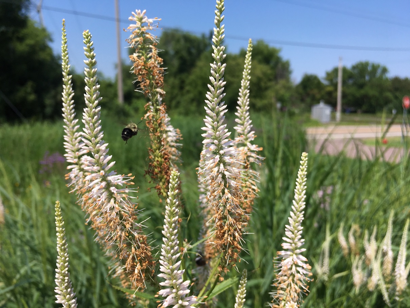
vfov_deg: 48.2
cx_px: 205
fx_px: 344
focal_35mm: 29
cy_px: 154
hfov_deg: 61.7
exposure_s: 1/1672
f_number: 2.2
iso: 25
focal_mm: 4.15
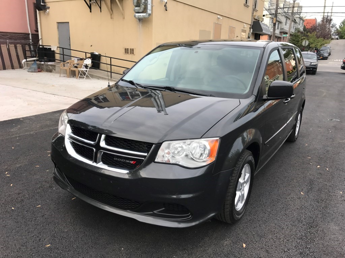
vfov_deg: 49.7
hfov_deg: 63.4
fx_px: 279
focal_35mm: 28
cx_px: 172
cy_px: 129
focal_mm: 3.99
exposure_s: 1/257
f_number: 1.8
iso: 20
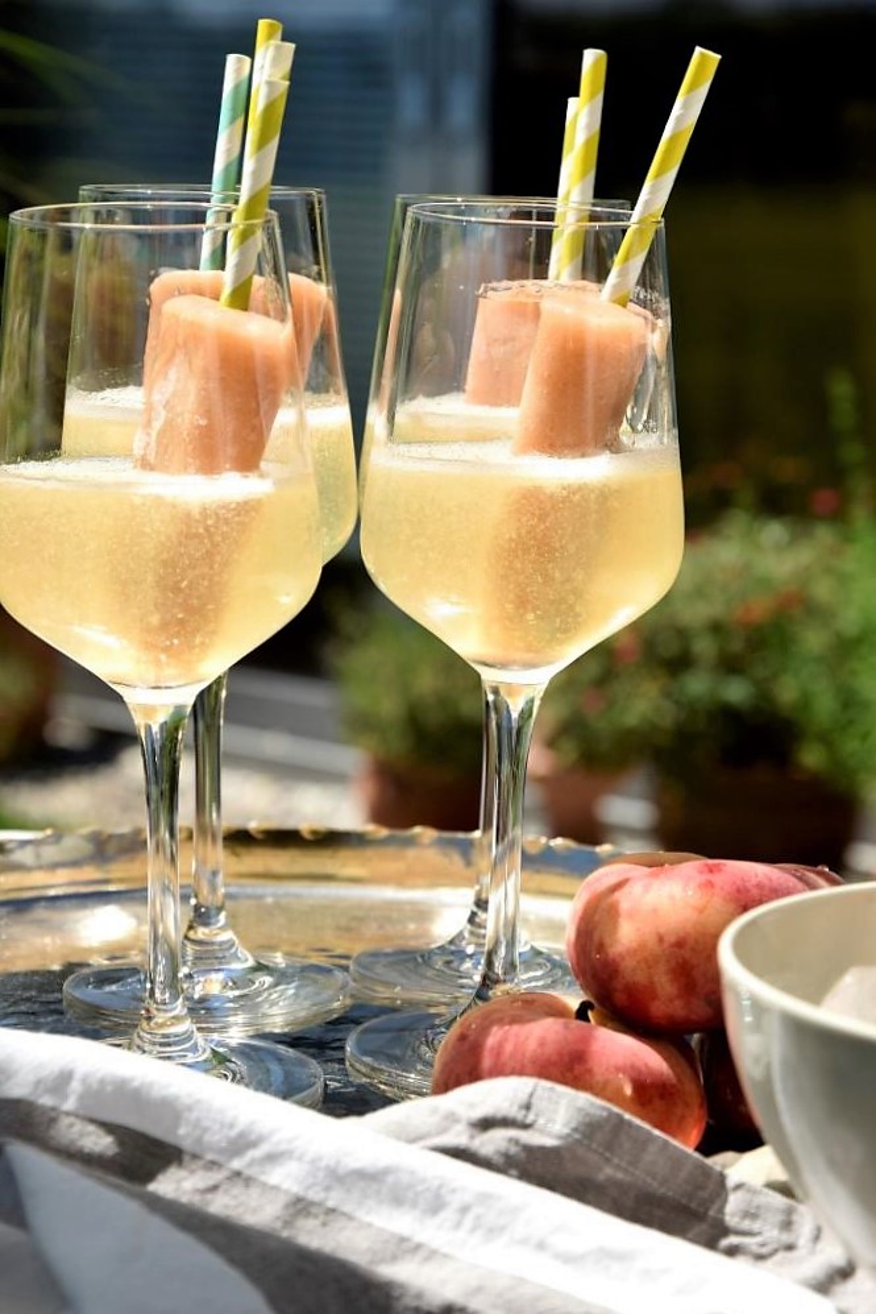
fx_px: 4105
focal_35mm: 112
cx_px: 438
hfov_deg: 12.2
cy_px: 657
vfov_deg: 18.2
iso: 320
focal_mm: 75
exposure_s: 1/1000
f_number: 8
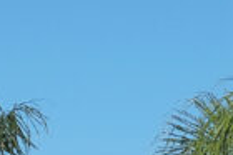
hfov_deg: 6.5
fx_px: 2036
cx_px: 286
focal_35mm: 315
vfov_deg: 4.2
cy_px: 521
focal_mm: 28.8
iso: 160
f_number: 9
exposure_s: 1/320
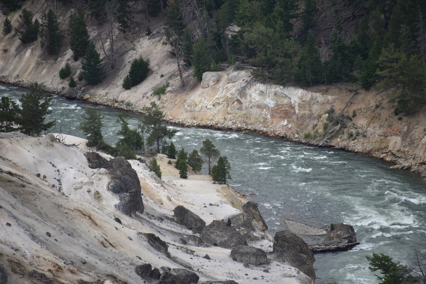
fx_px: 3551
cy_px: 142
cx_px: 213
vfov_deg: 4.6
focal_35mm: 300
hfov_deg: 6.9
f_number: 5.6
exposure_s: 1/640
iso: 360
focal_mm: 300
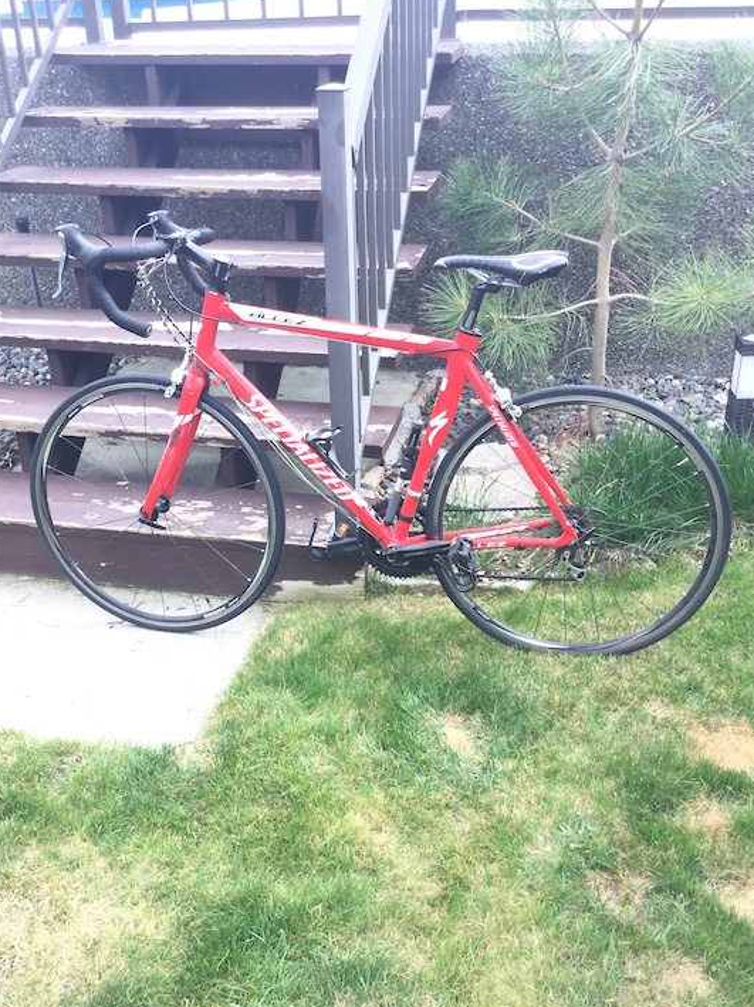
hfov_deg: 40.6
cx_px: 349
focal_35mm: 35
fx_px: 1017
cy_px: 504
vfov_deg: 52.6
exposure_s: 1/120
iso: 32
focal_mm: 3.3
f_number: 2.4
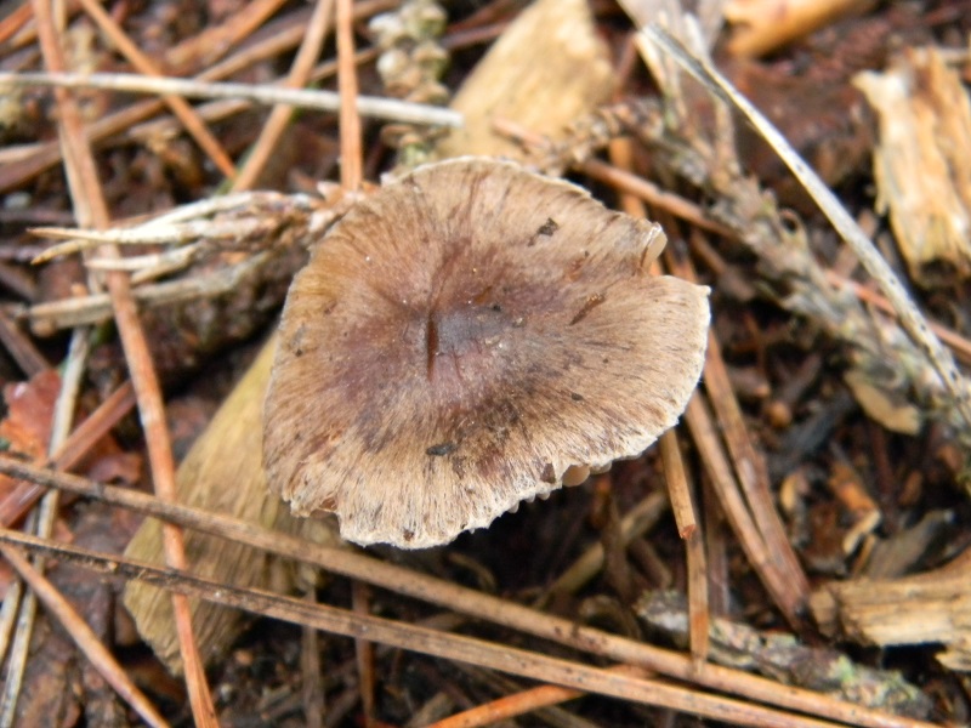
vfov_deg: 17.8
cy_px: 364
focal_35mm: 83
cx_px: 486
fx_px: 2328
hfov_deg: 23.6
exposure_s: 1/5.6
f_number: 4.5
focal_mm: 15.1
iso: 400
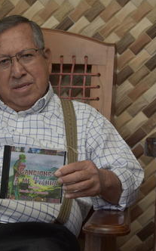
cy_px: 126
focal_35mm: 106
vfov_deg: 19.7
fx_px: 722
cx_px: 23
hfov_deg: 12.3
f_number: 5
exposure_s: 1/60
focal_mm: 46
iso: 200
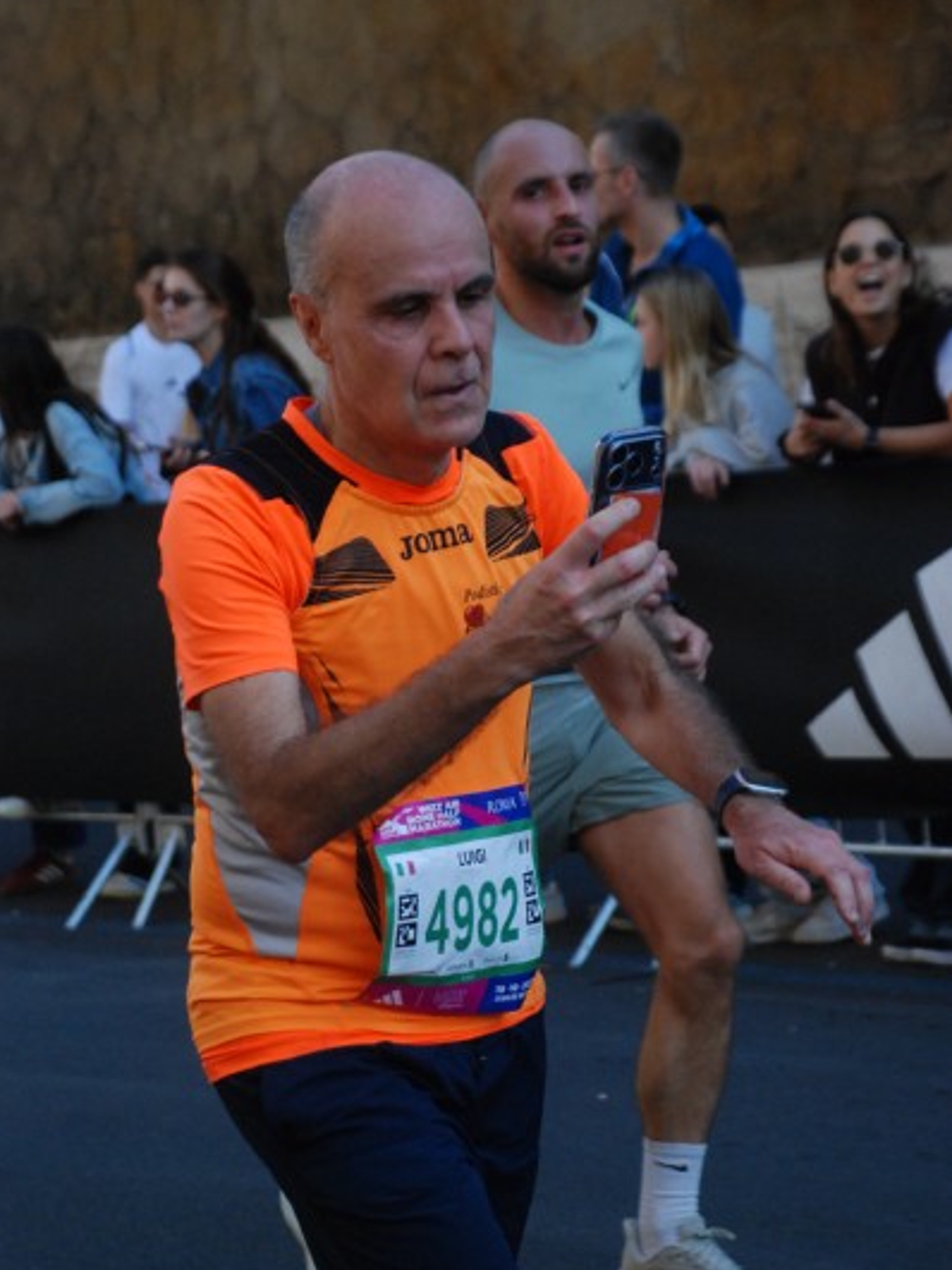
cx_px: 472
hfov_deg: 12.1
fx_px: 4495
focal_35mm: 123
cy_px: 706
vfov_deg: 16.1
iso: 1000
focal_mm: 75
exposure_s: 1/800
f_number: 5.6
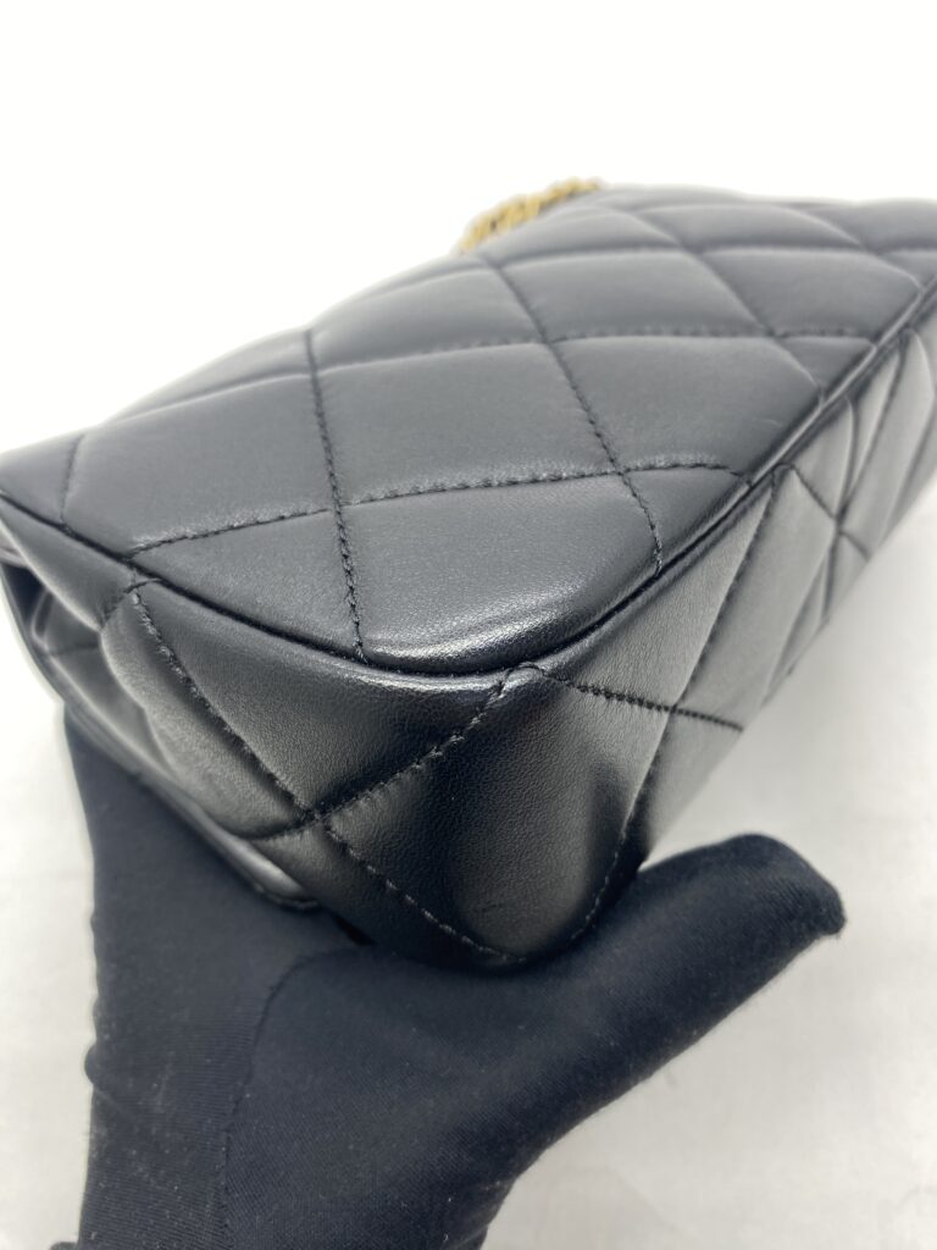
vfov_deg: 69.4
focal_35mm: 25
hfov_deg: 54.9
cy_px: 625
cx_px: 468
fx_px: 902
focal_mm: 4.25
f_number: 1.8
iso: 50
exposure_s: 1/100
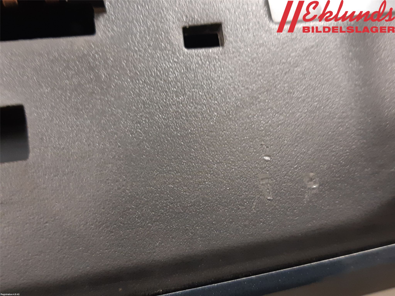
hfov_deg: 67.3
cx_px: 198
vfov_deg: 53.1
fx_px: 297
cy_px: 148
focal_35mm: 26
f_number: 1.7
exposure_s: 1/25
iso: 250
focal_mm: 3.93
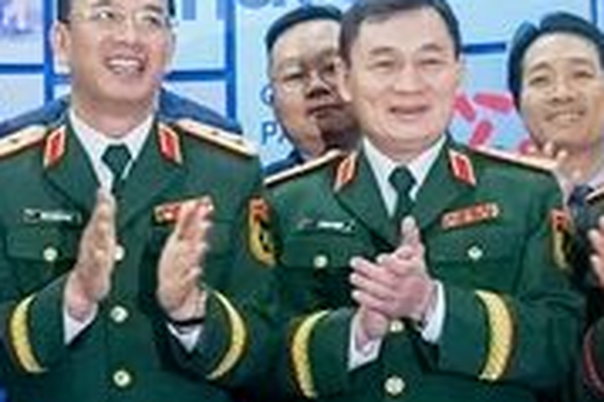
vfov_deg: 10.2
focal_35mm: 134
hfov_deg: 14.8
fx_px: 2246
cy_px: 164
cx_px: -120
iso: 1000
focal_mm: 20
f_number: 4.5
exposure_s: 1/100
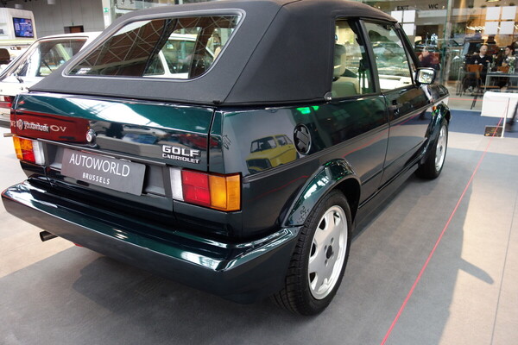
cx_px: 259
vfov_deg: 45.0
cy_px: 172
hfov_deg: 63.7
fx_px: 417
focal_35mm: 29
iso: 320
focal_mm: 10.63
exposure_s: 1/30
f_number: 2
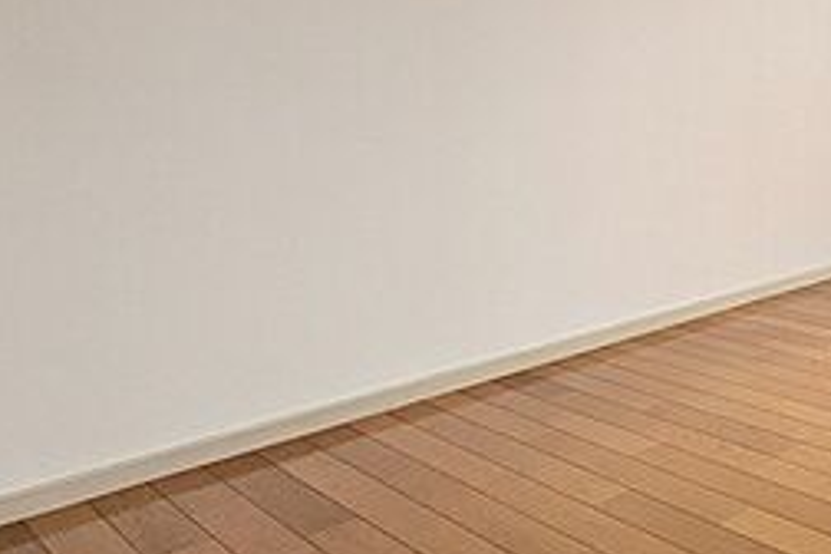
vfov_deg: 34.4
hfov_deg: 38.8
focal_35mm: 37
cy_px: 79
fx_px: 854
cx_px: 988
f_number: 2.2
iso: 51
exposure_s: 1/342
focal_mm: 1.83
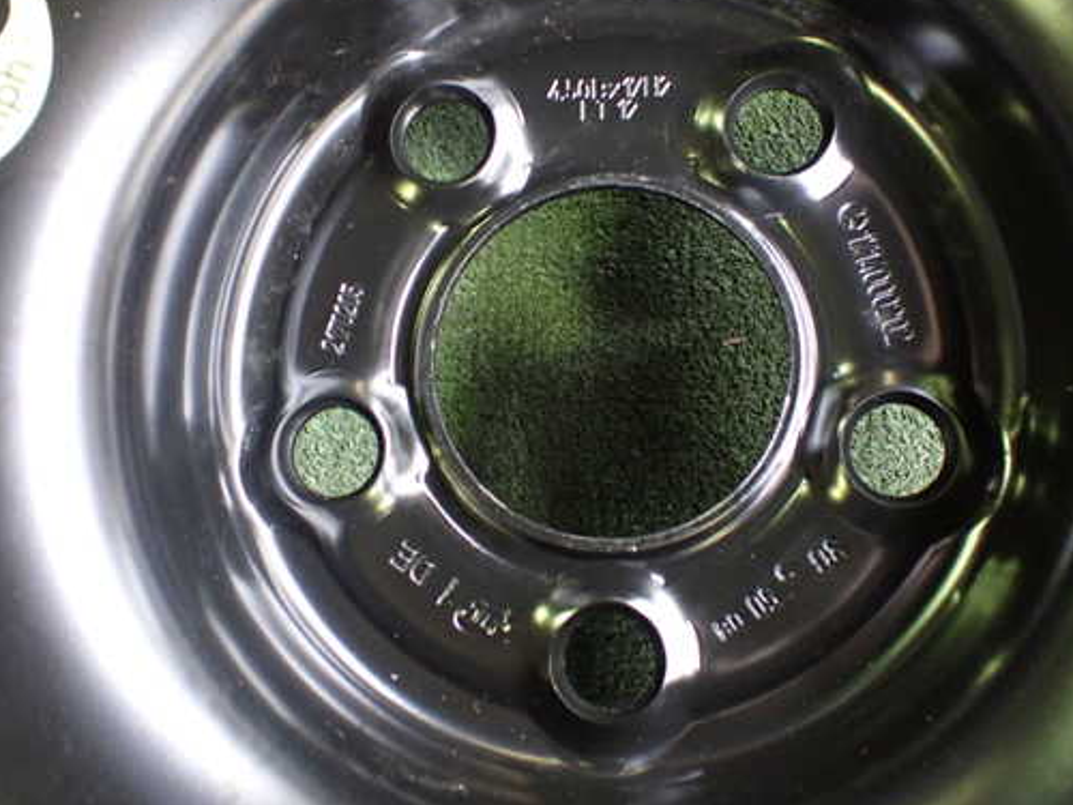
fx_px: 1116
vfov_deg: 39.6
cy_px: 382
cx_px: 571
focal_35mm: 36
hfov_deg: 51.3
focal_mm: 5.4
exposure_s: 1/30
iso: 800
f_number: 2.3
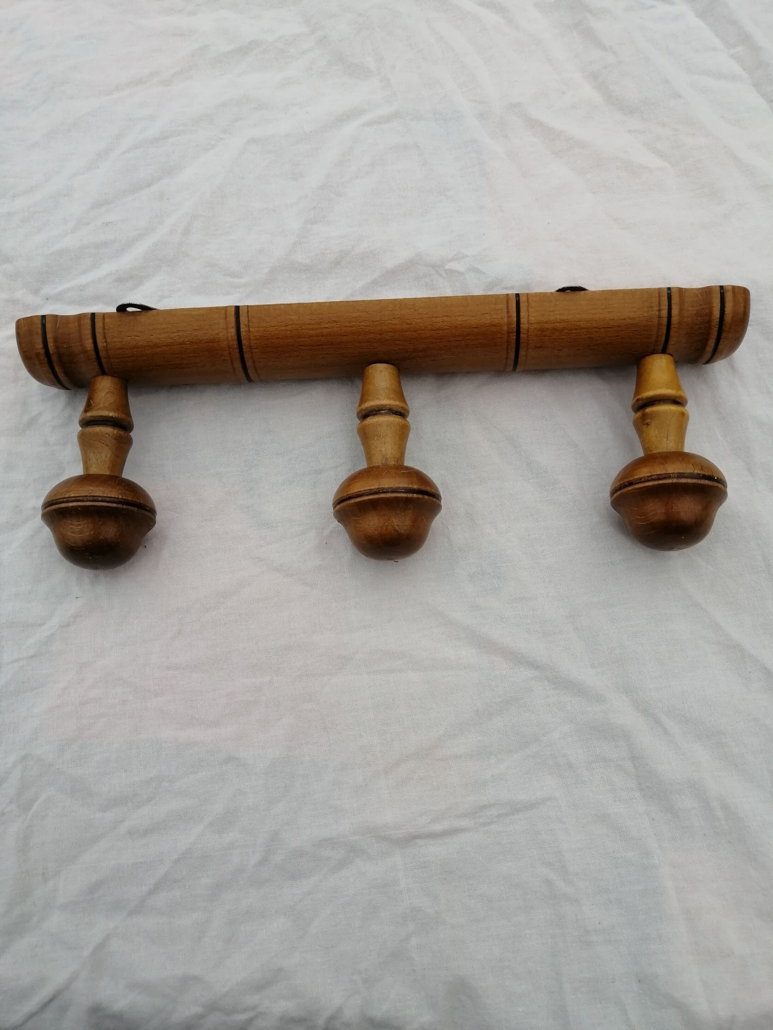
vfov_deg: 67.3
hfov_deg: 53.1
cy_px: 515
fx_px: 774
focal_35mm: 26
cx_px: 386
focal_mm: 3.96
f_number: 1.8
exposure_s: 1/556
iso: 50
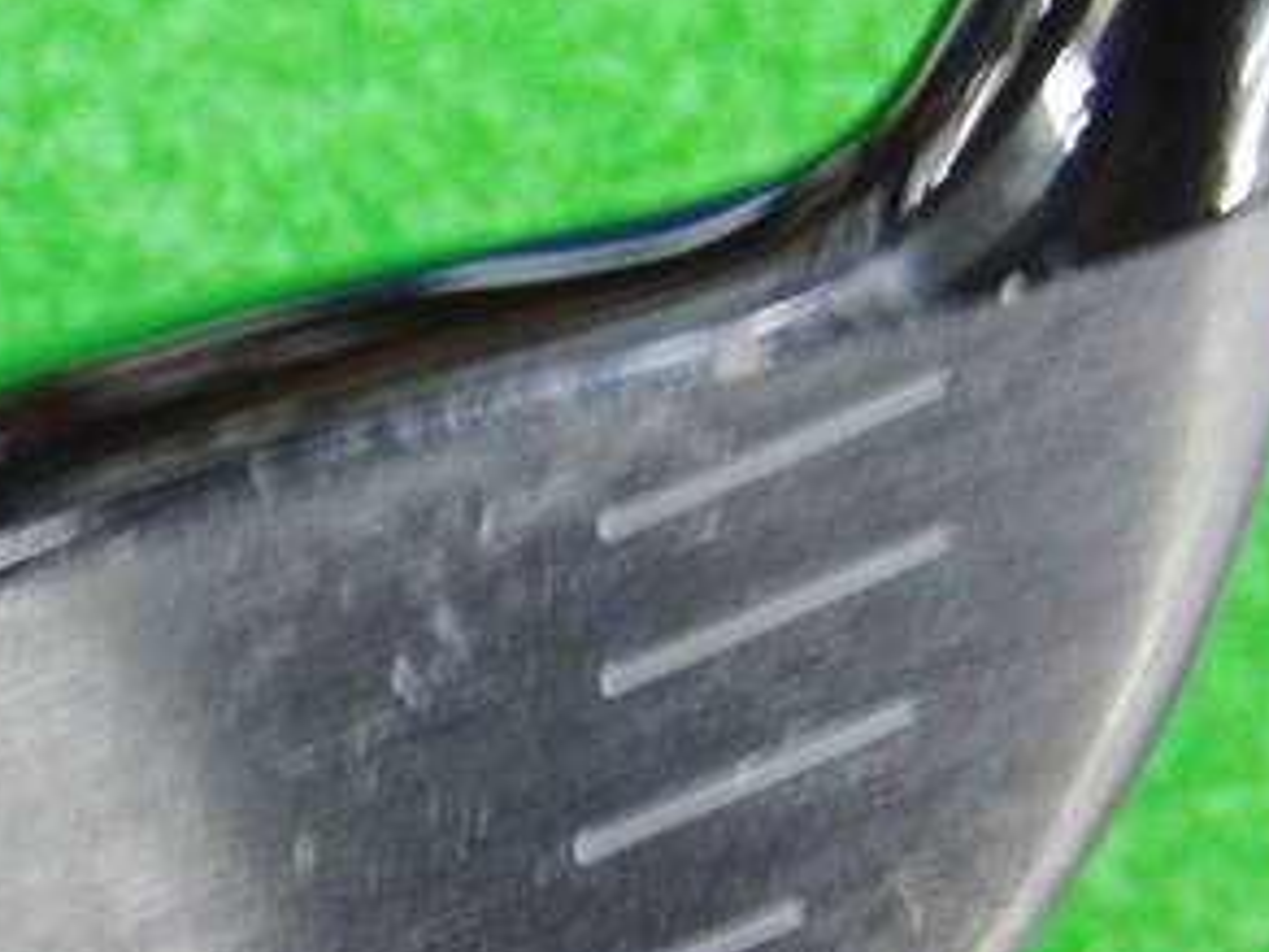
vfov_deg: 18.1
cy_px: 739
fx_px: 2969
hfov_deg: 23.3
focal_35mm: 81
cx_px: 70
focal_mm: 6.42
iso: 400
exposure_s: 1/13
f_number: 3.6
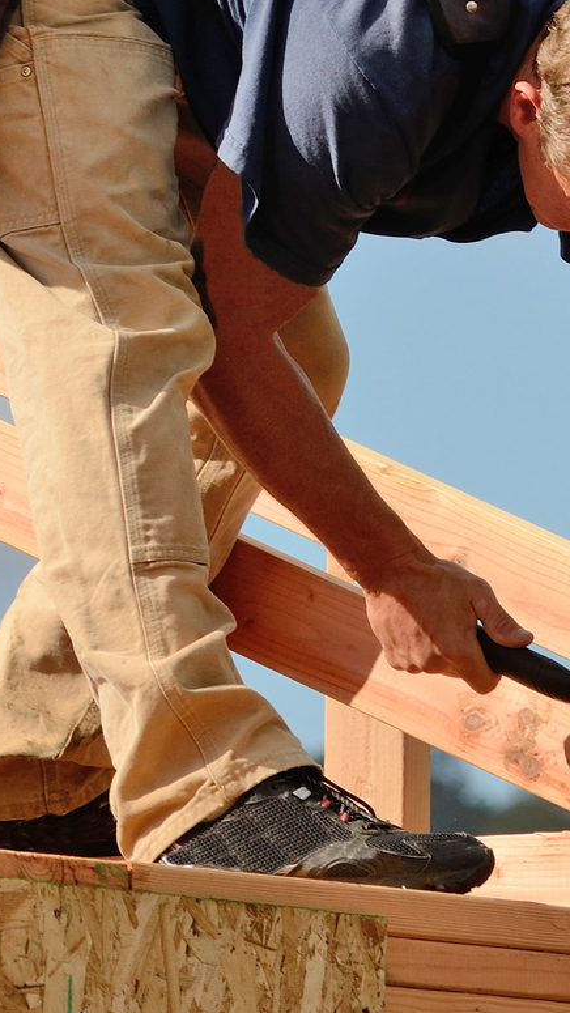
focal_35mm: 667
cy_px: 377
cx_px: 78
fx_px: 17932
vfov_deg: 3.2
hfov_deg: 1.8
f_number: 8
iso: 100
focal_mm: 155
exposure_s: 1/320
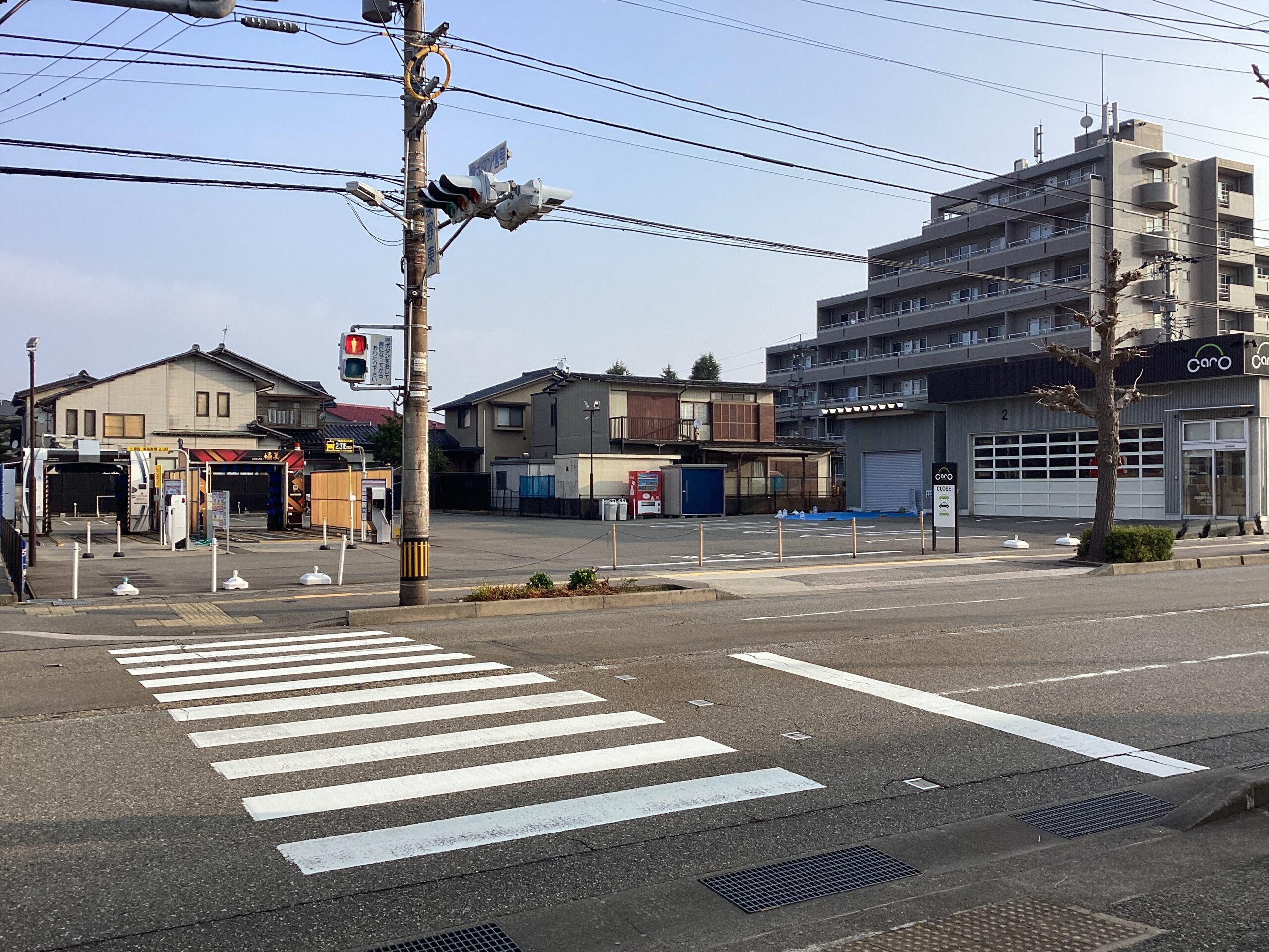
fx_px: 1136
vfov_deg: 45.4
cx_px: 634
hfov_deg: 58.4
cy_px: 476
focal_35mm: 31
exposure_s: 1/981
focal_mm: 3.3
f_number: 2.4
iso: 25
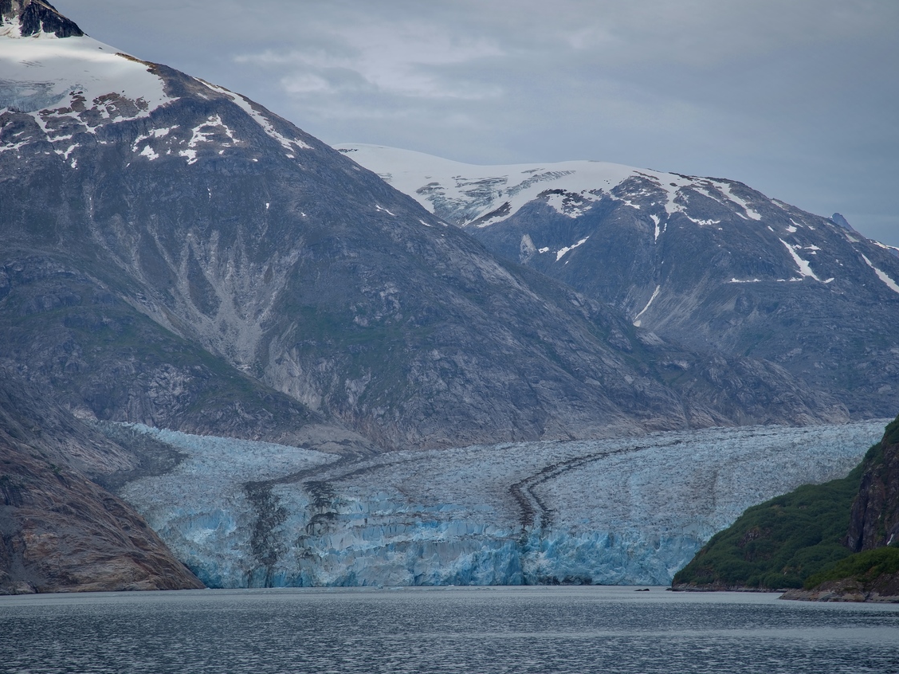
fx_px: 3402
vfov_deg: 11.3
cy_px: 335
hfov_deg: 15.1
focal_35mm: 131
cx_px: 467
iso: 100
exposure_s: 1/250
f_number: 7.1
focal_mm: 120
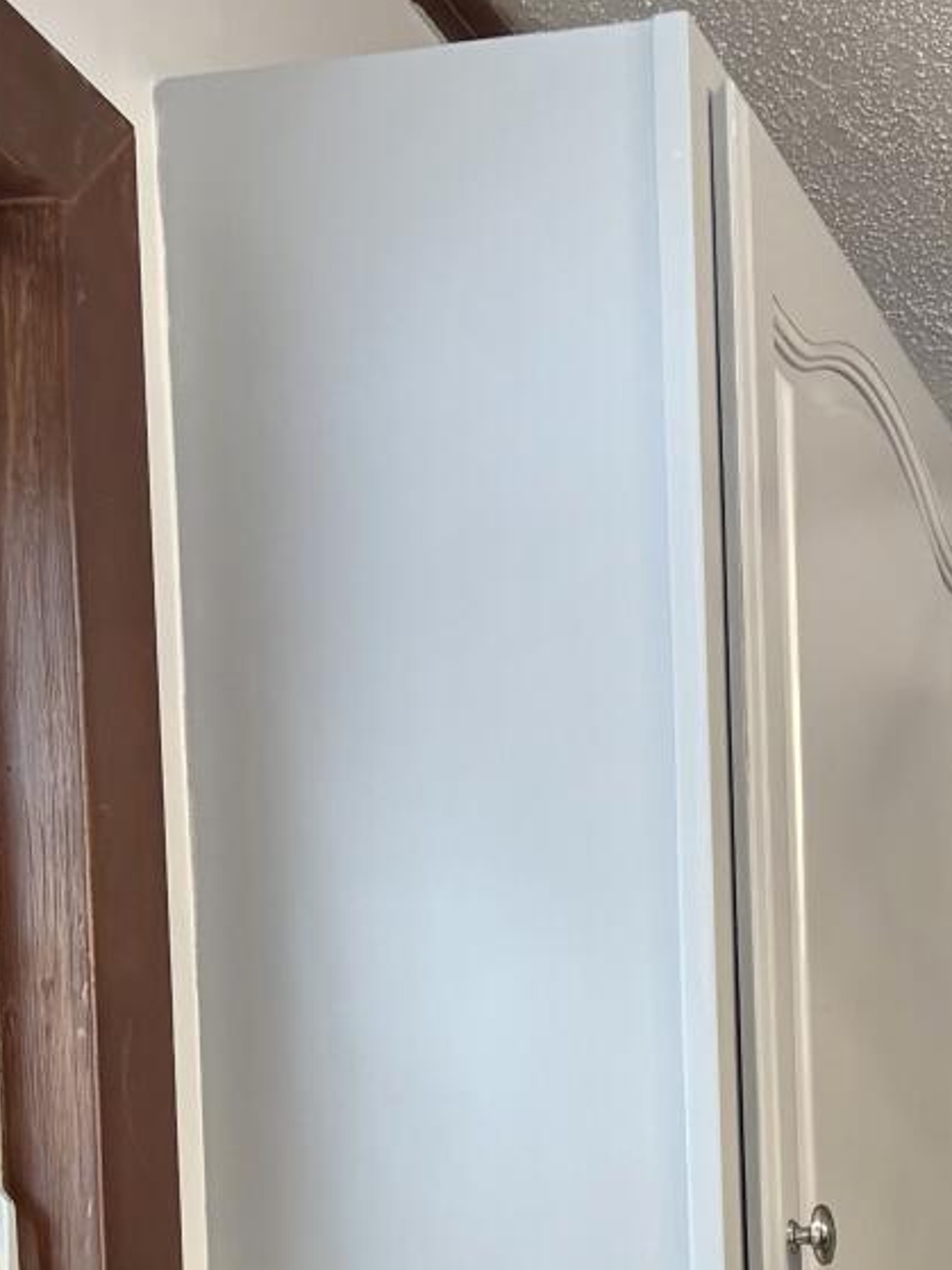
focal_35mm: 93
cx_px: 1145
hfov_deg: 15.3
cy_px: 2181
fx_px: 3412
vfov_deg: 17.6
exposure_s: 1/60
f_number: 1.6
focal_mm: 5.96
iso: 100
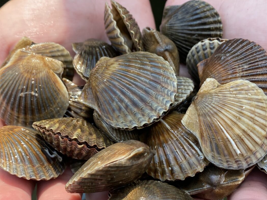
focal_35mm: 51
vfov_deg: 28.6
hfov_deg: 37.5
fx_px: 393
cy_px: 101
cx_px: 138
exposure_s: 1/949
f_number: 1.8
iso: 32
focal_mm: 4.25
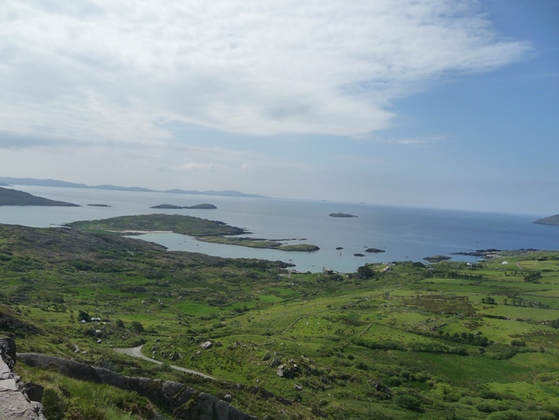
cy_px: 210
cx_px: 280
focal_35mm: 28
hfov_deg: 63.4
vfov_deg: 49.7
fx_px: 452
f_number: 8
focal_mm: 4.7
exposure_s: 1/400
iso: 160
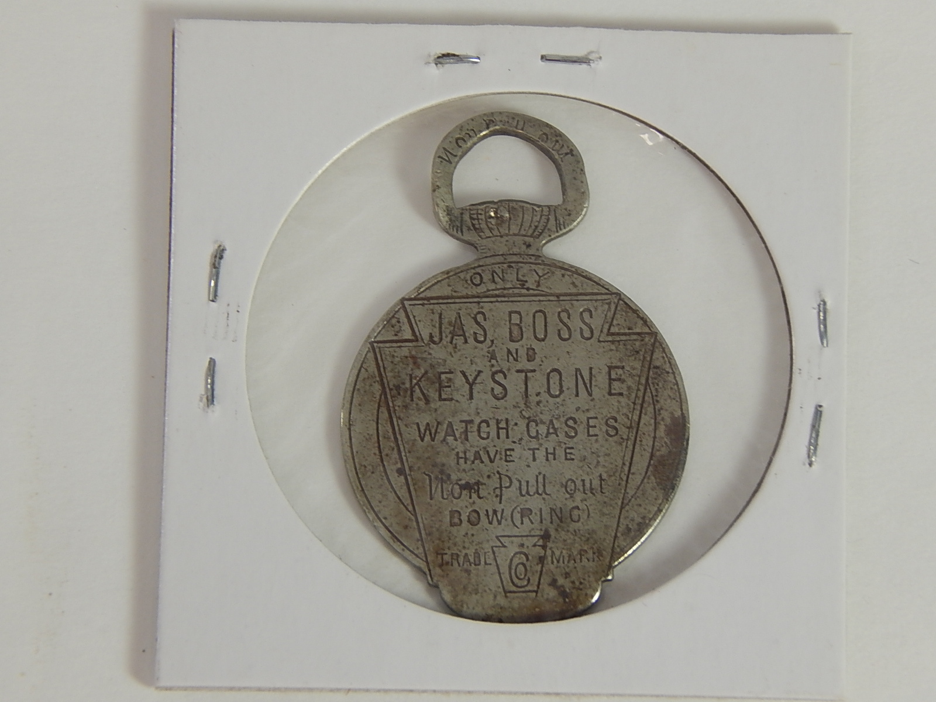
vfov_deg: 5.3
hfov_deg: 7.1
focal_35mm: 279
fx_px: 7544
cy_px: 351
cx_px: 468
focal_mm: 50.1
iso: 140
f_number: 5.7
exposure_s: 1/30
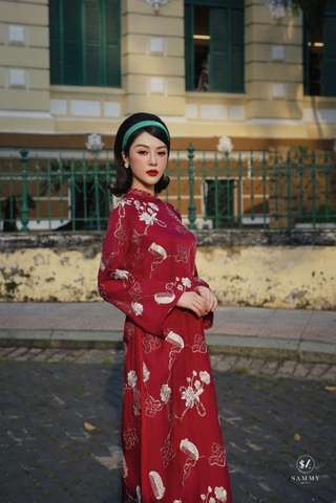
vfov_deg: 32.1
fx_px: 875
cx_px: 168
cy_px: 252
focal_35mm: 62
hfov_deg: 21.7
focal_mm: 62.5
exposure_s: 1/250
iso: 50
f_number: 4.5
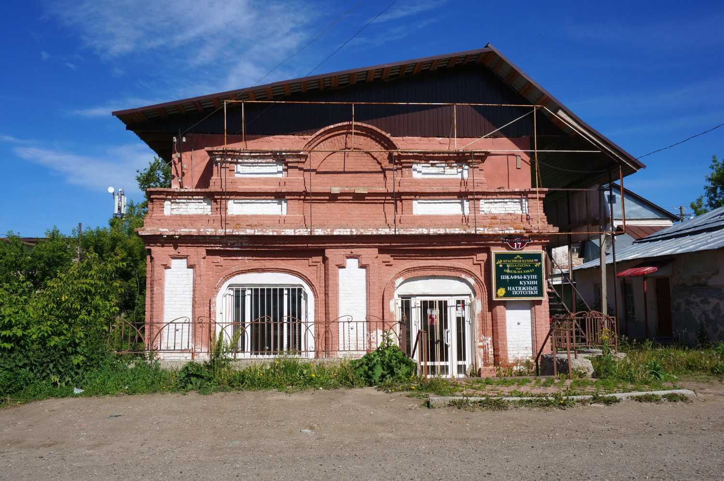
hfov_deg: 59.5
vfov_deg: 41.6
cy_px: 240
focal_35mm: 32
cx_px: 362
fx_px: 633
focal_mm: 21
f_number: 13
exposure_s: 1/250
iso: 100
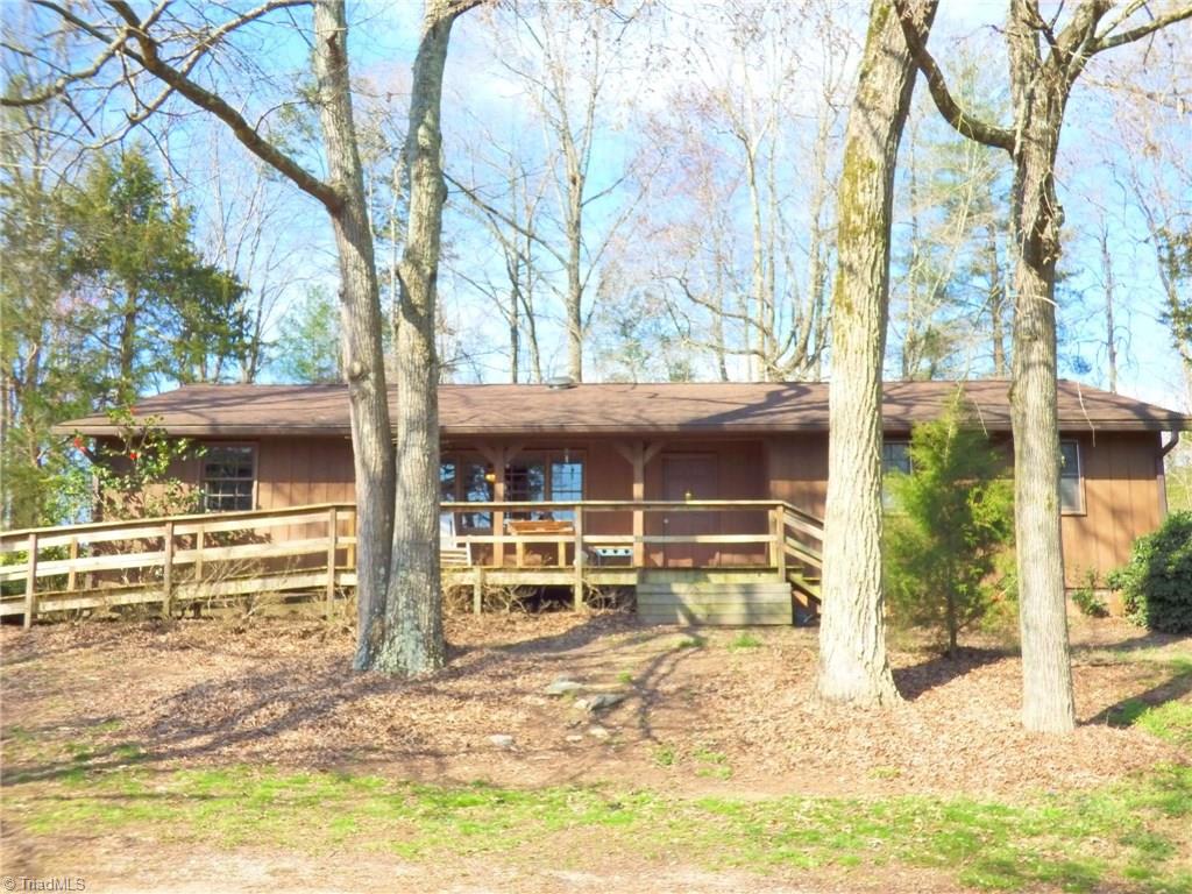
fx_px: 1102
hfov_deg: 56.8
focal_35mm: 32
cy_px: 447
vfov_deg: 44.2
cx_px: 596
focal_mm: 5.78
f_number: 5
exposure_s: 1/160
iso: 400
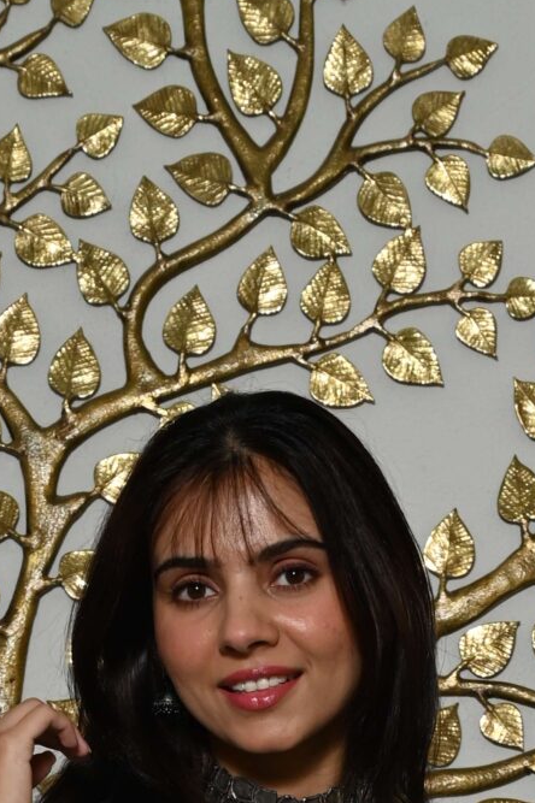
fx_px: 3682
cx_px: 358
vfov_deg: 11.5
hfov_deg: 8.3
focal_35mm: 165
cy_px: 1468
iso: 400
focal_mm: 43
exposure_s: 1/160
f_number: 7.1
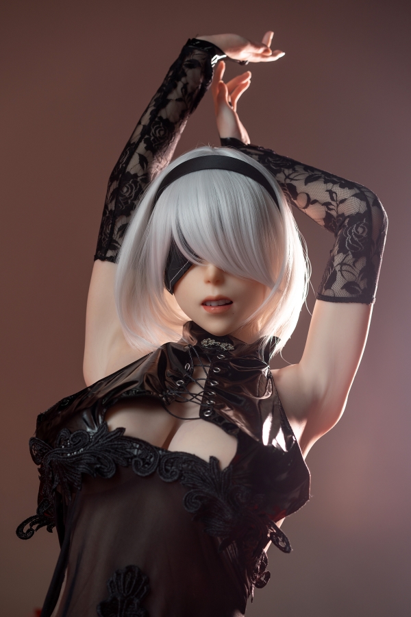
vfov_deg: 36.2
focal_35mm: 55
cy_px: 308
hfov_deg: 24.6
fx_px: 942
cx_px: 206
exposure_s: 1/250
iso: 100
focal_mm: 55
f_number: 4
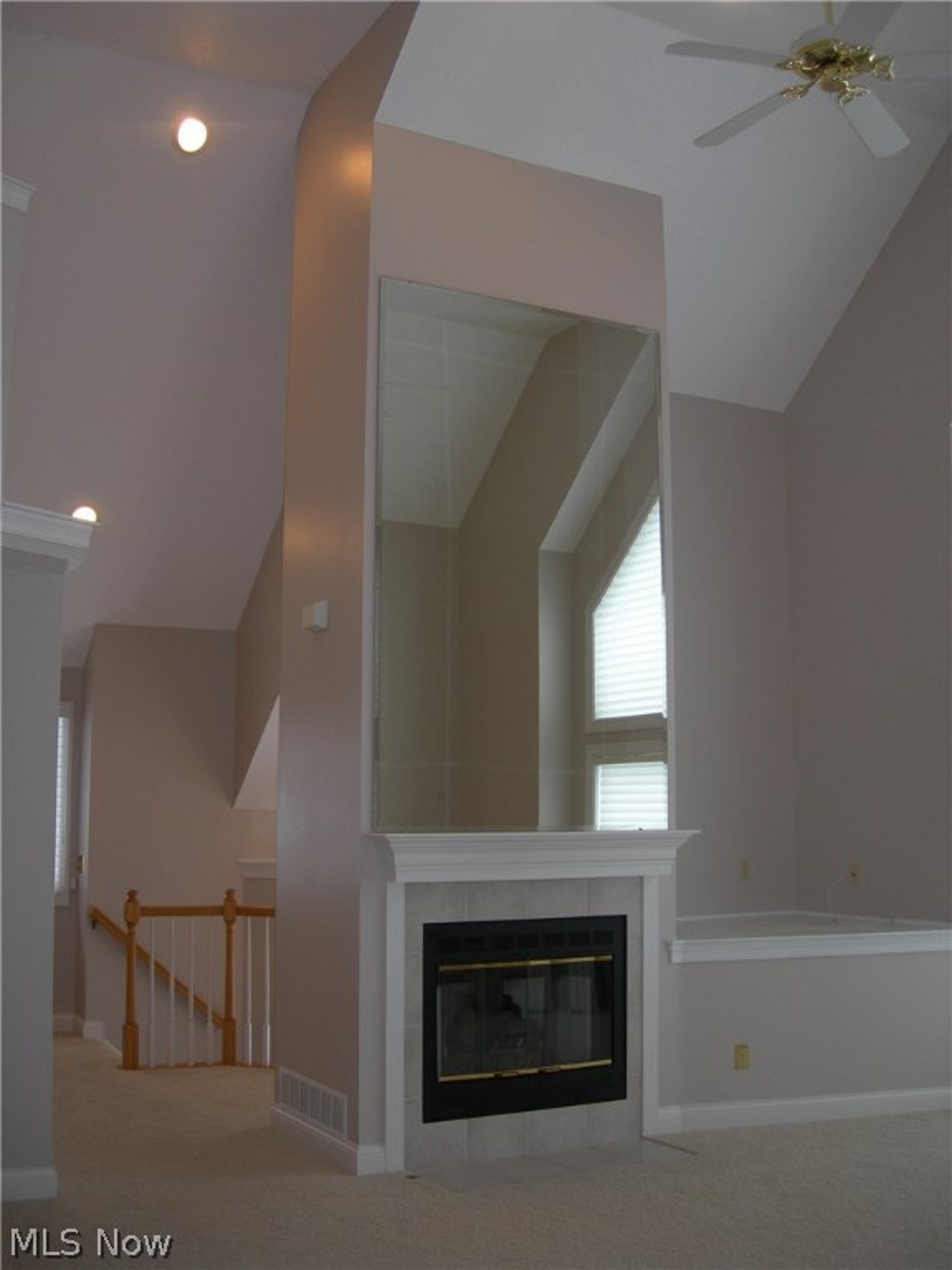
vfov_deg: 49.0
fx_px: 1393
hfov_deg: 37.7
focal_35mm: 38
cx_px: 476
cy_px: 635
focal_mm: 7.8
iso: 50
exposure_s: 1/30
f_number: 2.8
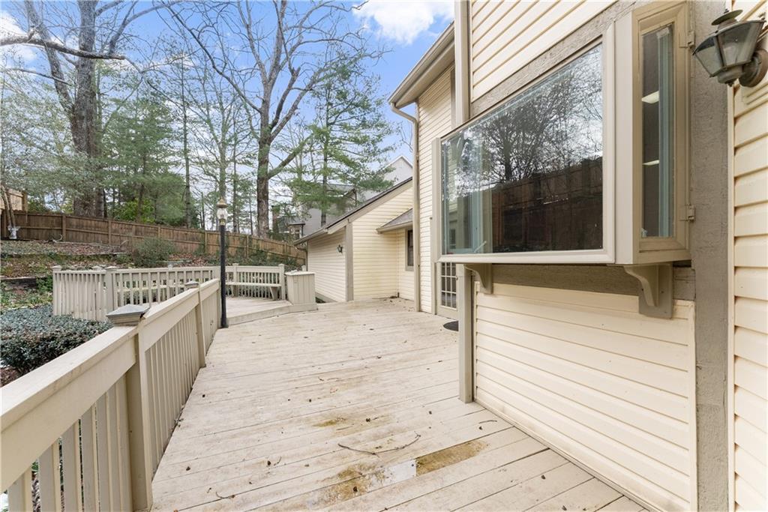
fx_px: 299
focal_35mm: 14
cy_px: 256
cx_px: 384
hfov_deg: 104.2
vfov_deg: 81.2
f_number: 7.1
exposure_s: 1/800
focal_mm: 14
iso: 640
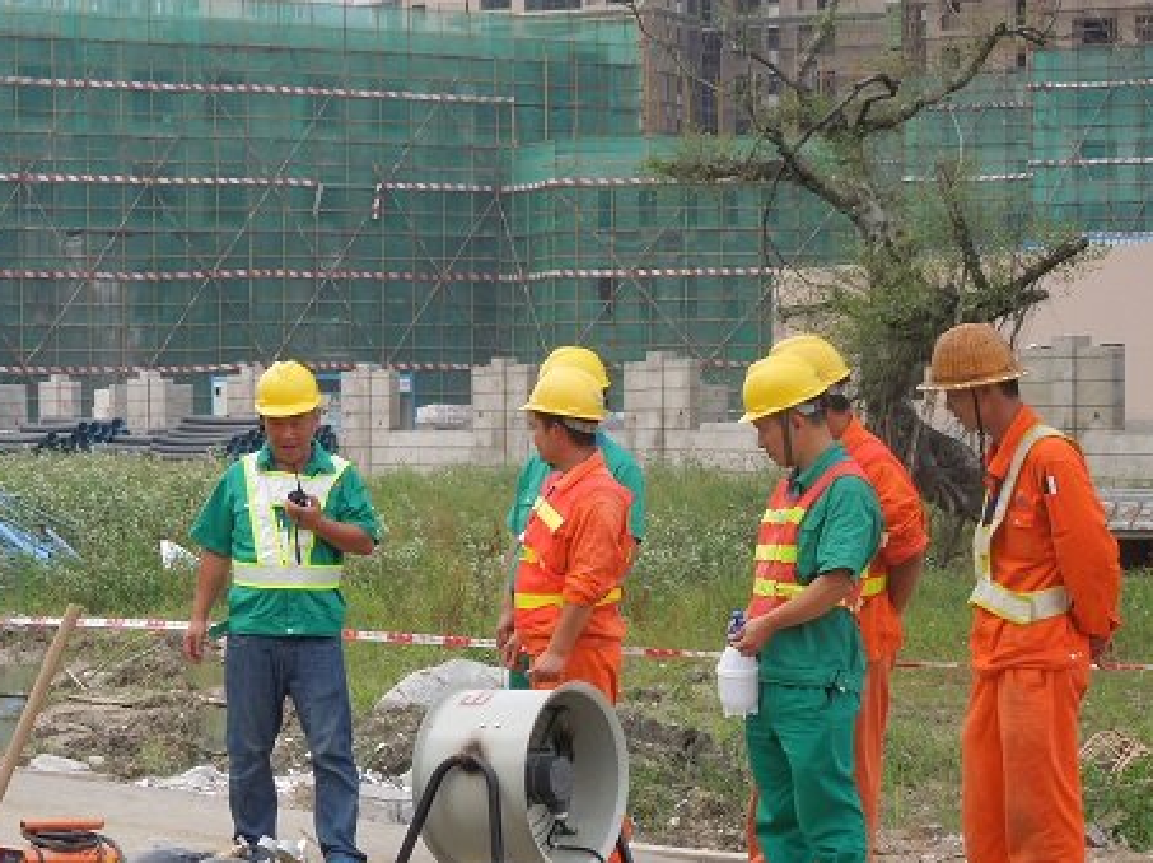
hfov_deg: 16.7
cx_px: 402
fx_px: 3927
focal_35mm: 118
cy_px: 530
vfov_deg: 12.5
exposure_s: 1/160
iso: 100
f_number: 4.6
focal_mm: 16
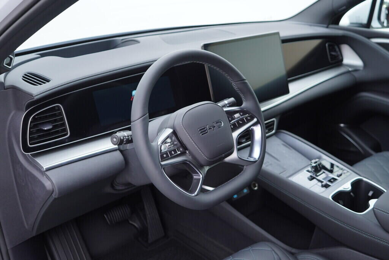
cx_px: 194
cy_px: 130
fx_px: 389
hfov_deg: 53.1
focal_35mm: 36
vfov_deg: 36.9
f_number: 2.8
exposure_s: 1/40
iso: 125
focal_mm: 24
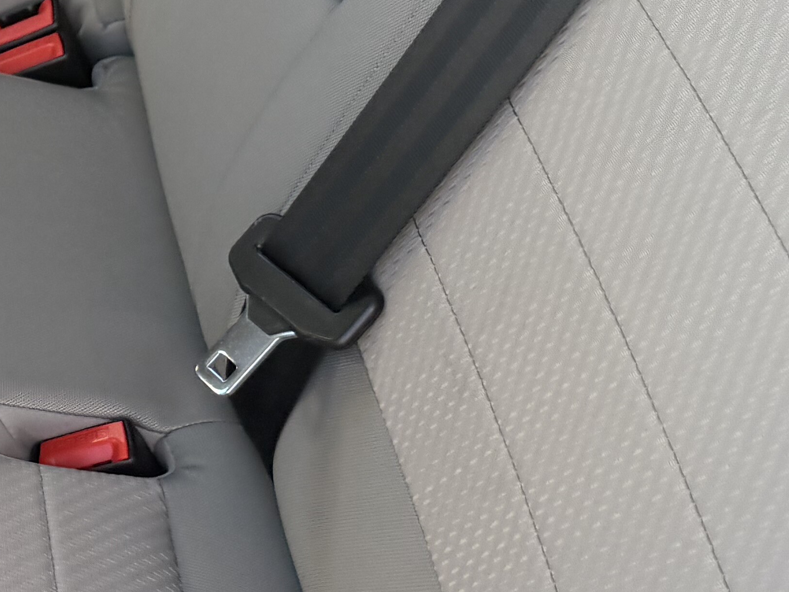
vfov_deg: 17.6
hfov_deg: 20.2
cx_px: -382
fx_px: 1915
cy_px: 239
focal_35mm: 84
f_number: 1.78
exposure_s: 1/232
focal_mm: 6.76
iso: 160
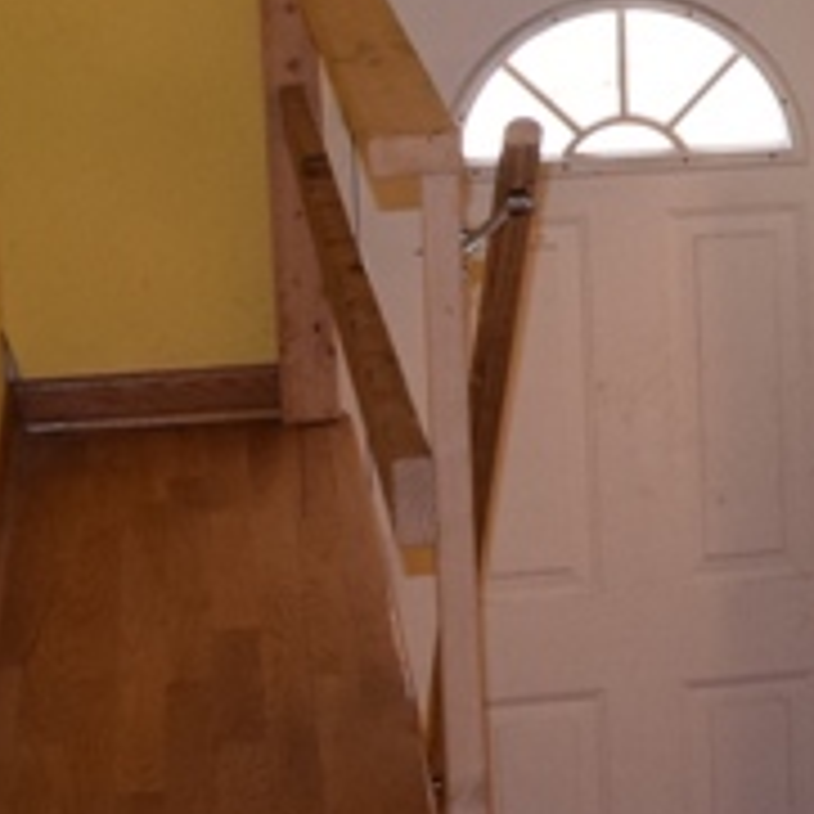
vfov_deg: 13.8
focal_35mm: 125
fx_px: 3326
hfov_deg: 13.2
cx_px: 1185
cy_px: 54
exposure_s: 1/80
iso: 800
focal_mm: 18
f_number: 4.5
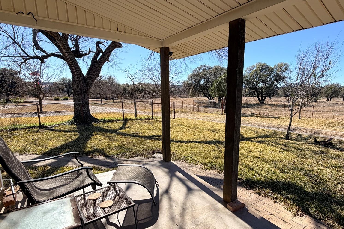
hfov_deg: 83.2
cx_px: 203
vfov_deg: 61.8
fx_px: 191
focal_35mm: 20
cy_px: 123
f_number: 2.2
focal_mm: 2.22
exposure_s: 1/770
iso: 32
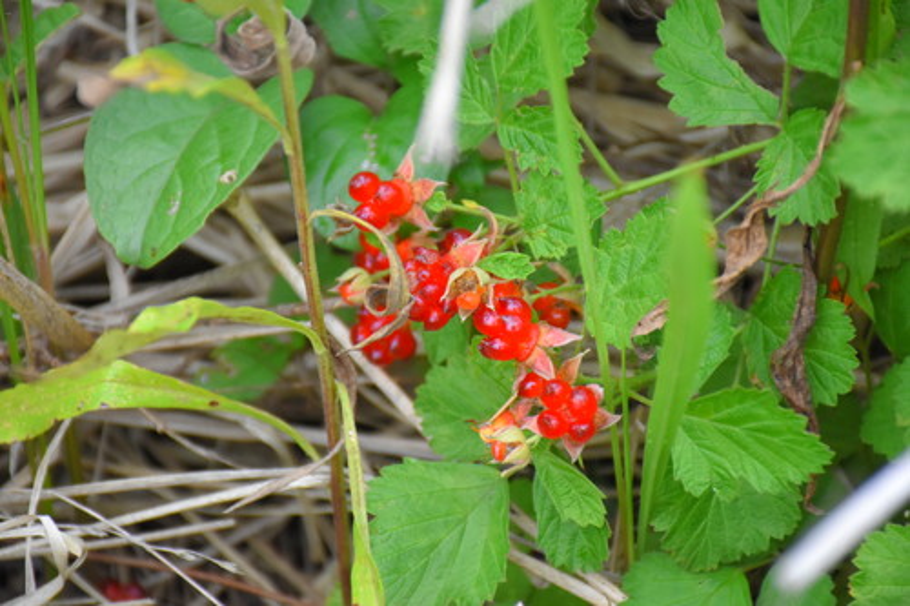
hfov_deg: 9.8
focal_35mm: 210
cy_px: 303
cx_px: 455
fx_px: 5306
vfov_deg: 6.5
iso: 2000
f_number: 5.6
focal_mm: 140
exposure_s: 1/160
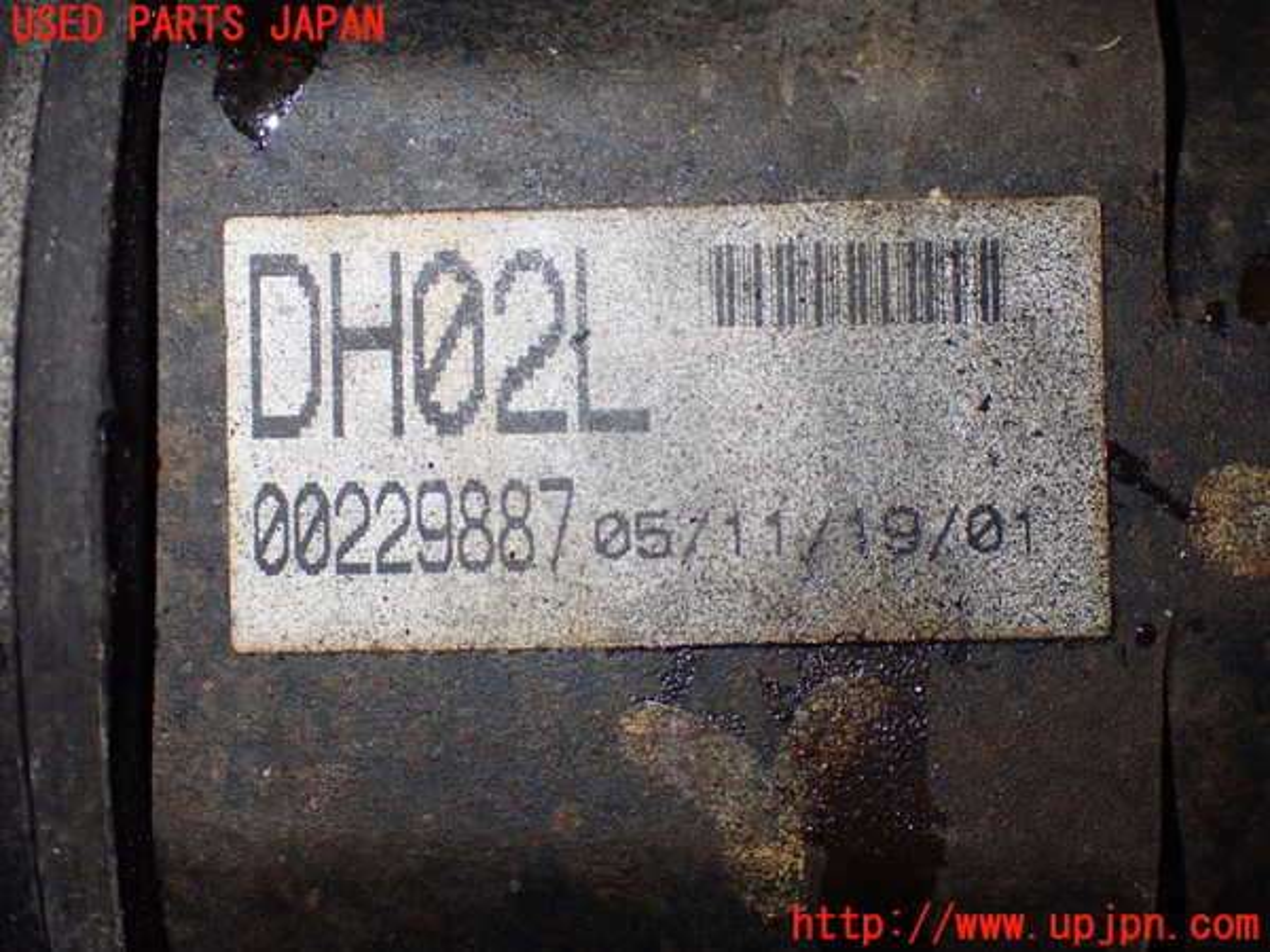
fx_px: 1834
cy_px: 476
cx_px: 635
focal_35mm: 50
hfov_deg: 38.2
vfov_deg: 29.1
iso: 800
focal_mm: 9.01
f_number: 3.2
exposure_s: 1/125
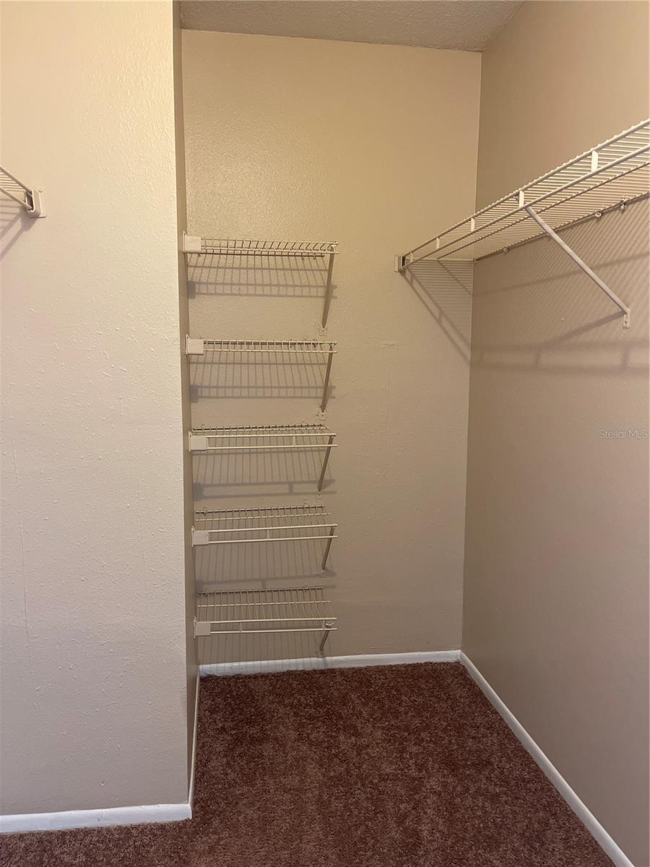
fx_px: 651
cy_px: 434
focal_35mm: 26
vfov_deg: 67.3
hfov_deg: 53.1
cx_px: 325
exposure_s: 1/60
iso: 400
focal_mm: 5.1
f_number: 1.6
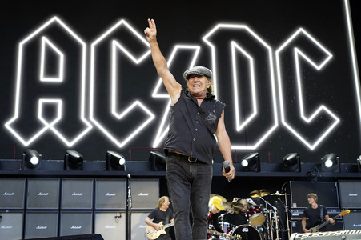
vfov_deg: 28.6
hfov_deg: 41.9
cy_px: 120
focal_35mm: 47
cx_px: 180
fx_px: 471
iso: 1600
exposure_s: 1/400
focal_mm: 47
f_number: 5
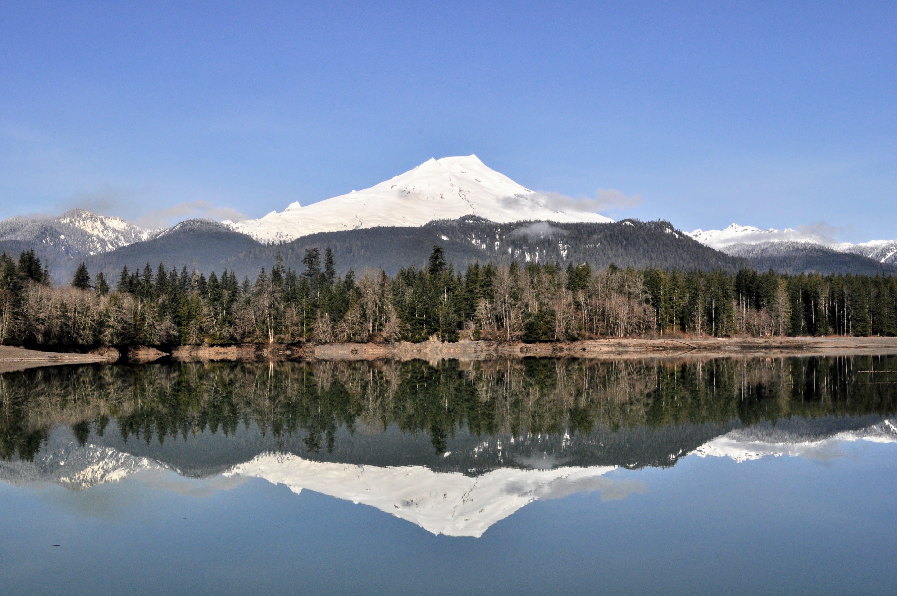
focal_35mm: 39
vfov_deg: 34.1
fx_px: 971
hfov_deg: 49.6
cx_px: 448
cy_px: 298
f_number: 18
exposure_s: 1/800
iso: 400
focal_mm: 26
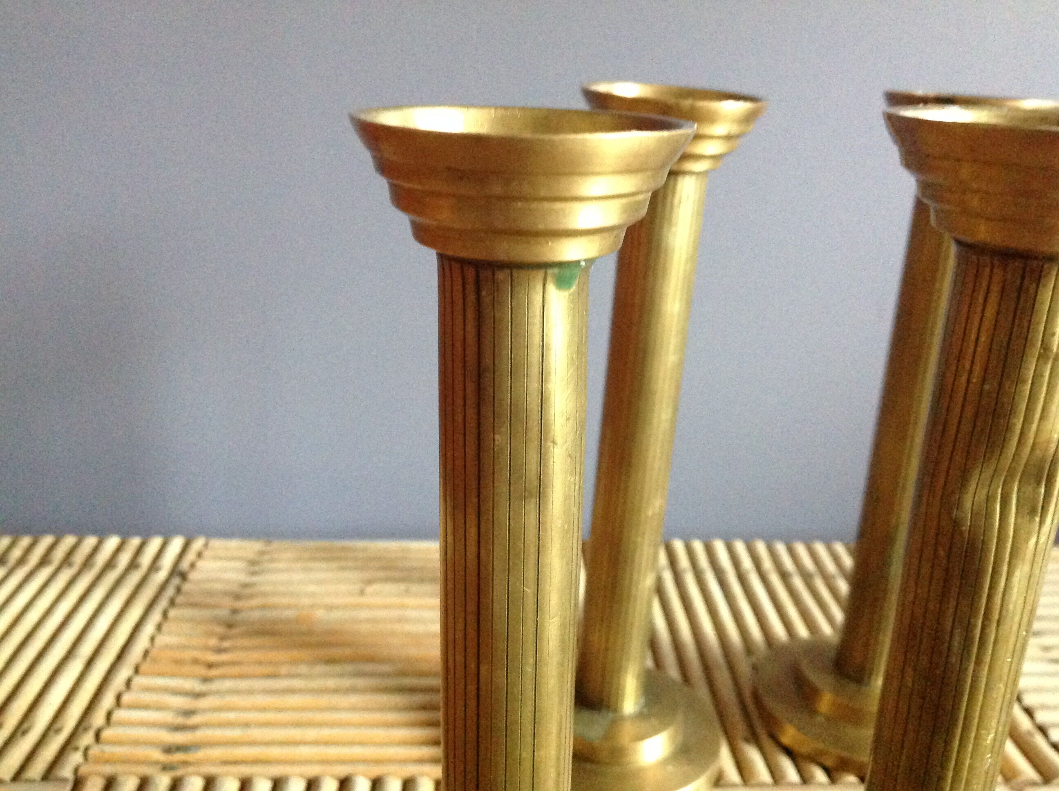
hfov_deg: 52.7
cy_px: 396
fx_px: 1069
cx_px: 530
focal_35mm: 35
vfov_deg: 40.6
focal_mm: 4.28
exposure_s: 1/15
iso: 640
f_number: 2.4
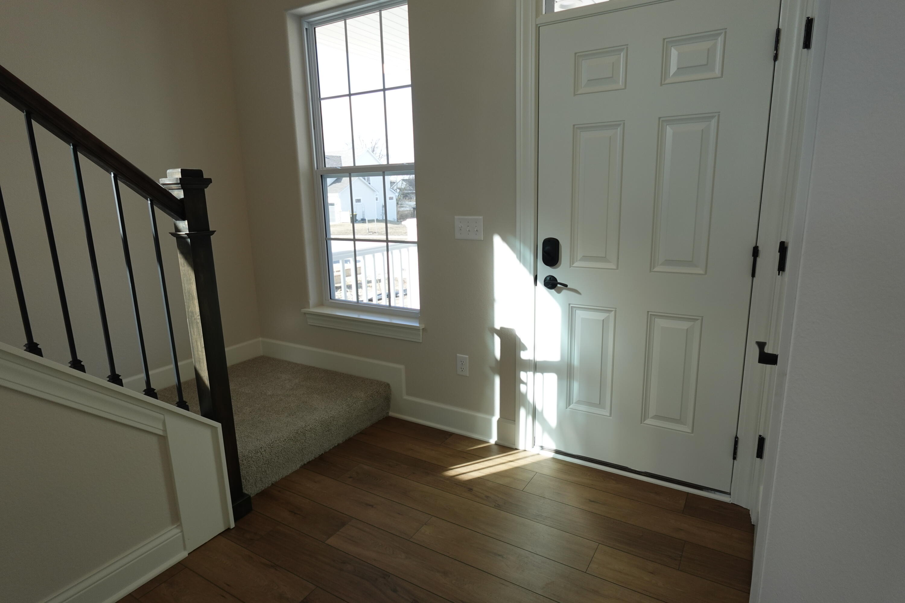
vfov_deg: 61.9
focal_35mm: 20
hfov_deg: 84.0
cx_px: 452
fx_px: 503
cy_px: 302
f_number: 2
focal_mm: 7.6
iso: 125
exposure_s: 1/320
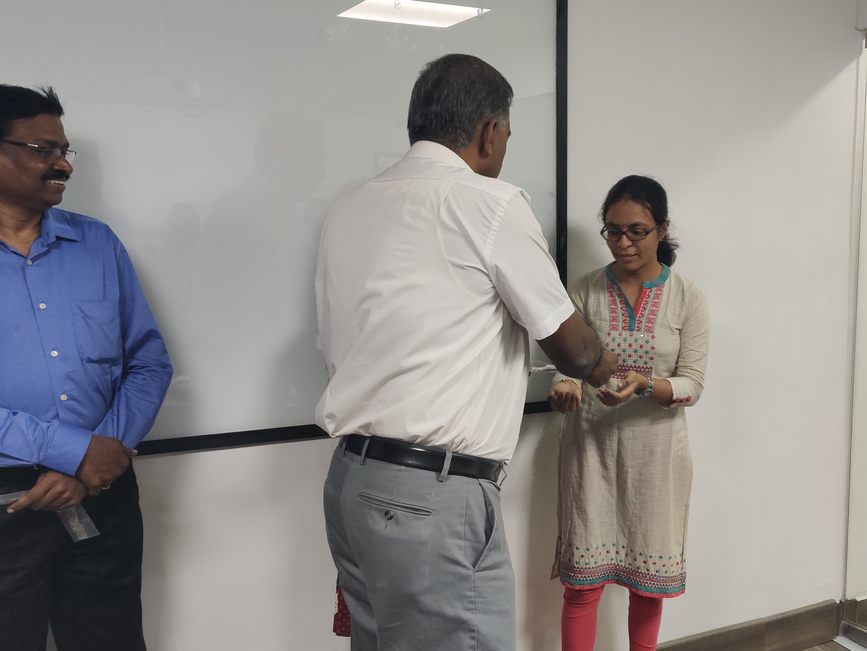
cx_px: 607
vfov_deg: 34.4
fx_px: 1052
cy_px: 327
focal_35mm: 42
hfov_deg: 43.9
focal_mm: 4.75
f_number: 1.65
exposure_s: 1/50
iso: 250
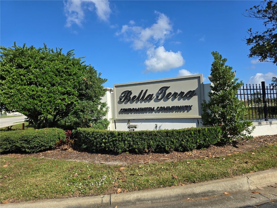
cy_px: 104
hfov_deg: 73.9
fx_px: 184
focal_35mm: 23
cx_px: 138
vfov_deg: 58.9
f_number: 1.7
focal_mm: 6.3
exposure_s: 1/876
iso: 12
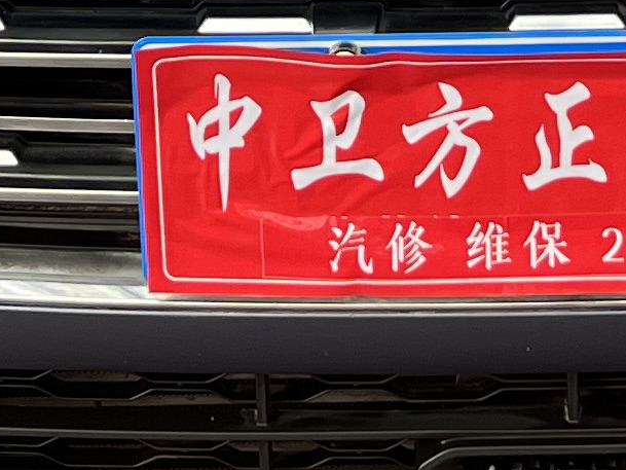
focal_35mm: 172
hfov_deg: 11.4
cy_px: -491
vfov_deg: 8.2
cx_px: 535
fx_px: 3111
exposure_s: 1/122
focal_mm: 5.1
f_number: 1.6
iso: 64
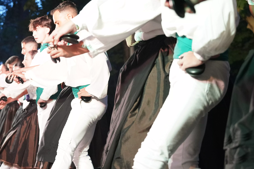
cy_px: 69
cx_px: 91
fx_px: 593
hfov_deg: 24.1
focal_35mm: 84
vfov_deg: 16.3
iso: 5000
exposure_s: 1/640
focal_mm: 46
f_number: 2.8
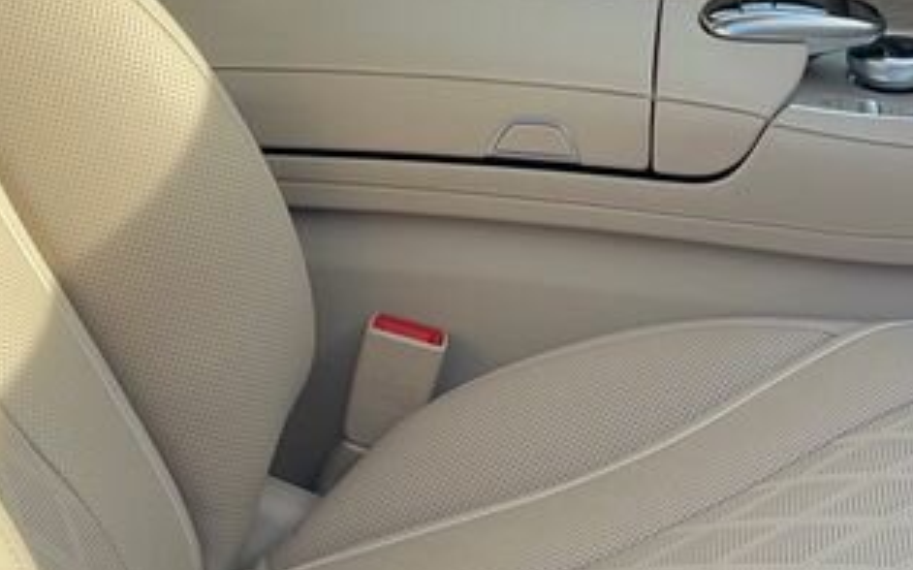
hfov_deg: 22.8
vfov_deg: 14.5
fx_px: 2239
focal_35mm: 90
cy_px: 172
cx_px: 683
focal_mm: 5.7
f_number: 1.5
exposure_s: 1/894
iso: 50
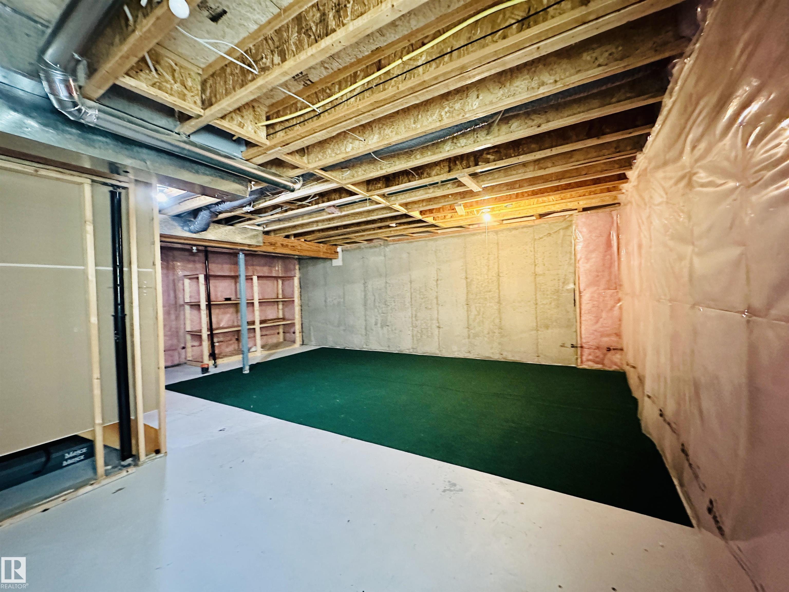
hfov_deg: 102.1
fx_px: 319
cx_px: 394
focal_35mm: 14
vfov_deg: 85.7
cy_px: 296
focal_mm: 2.22
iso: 1000
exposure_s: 1/30
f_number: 2.2
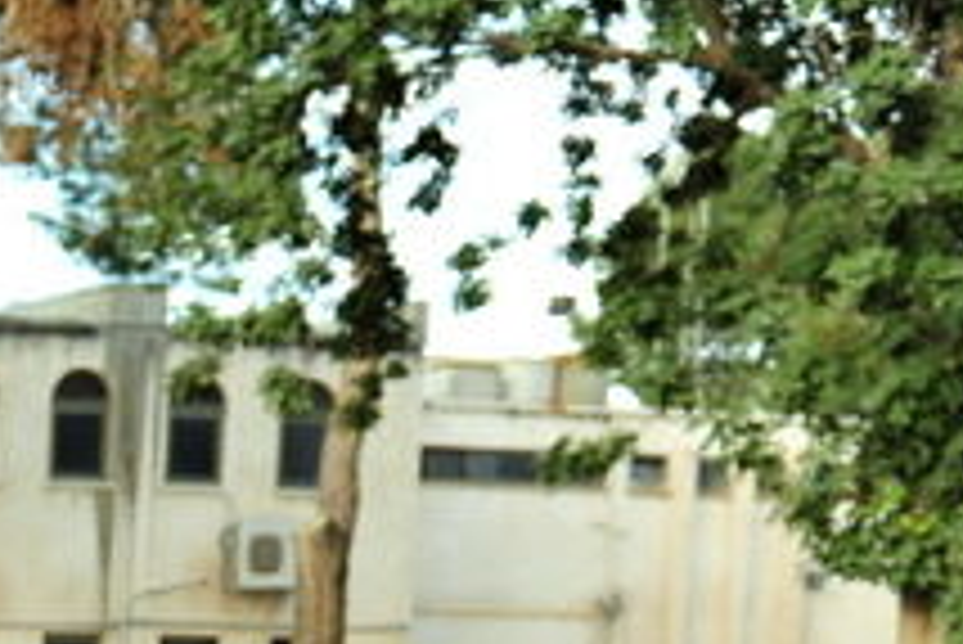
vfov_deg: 11.1
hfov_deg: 16.4
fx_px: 2998
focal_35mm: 112
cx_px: -531
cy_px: 1302
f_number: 3.5
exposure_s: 1/400
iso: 200
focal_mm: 24
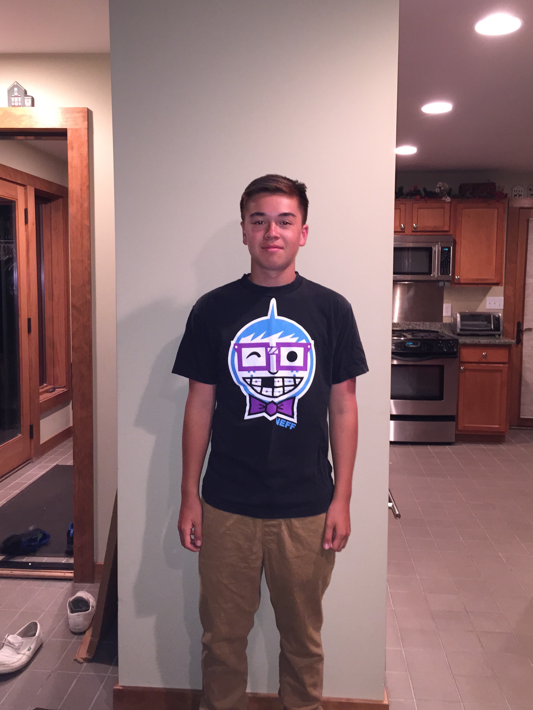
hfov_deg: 45.4
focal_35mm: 31
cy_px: 332
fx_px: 636
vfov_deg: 58.3
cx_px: 261
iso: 160
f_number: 2.2
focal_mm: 4.15
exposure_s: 1/20
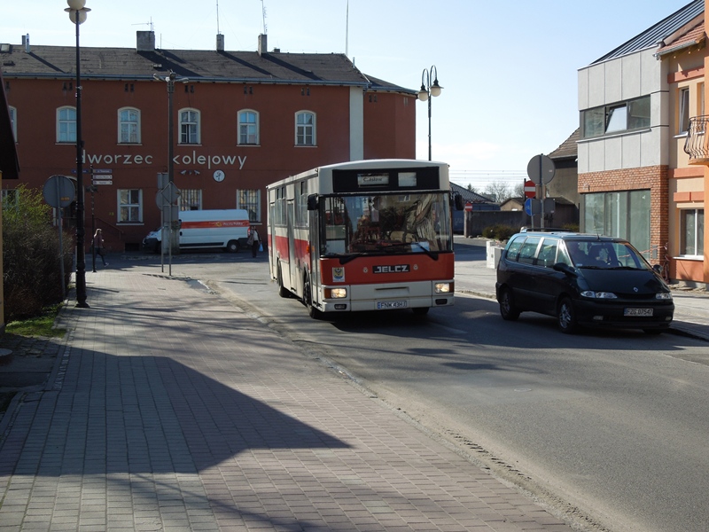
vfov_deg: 27.0
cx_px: 354
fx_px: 1106
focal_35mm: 54
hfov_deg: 35.5
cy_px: 266
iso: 100
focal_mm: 9.8
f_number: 4.2
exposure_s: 1/500
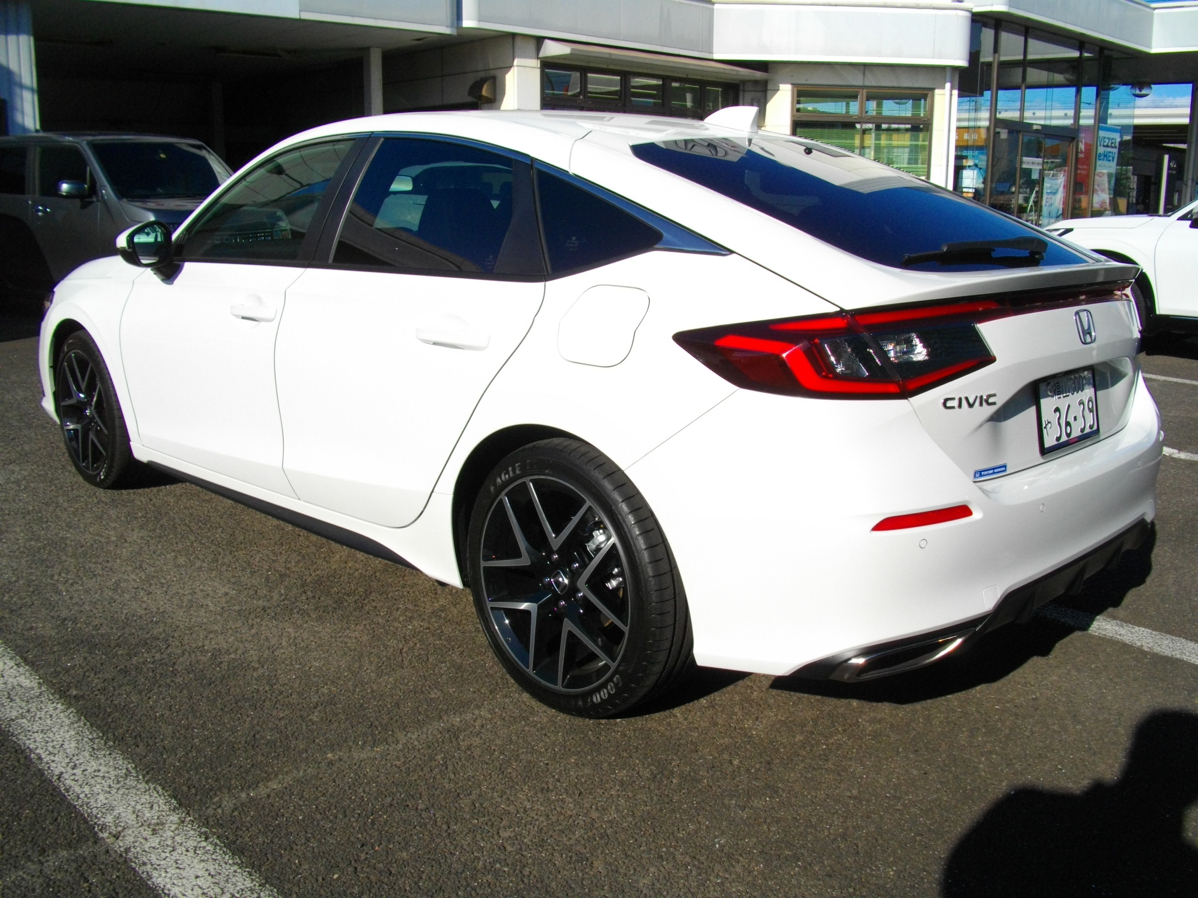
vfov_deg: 44.2
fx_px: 1107
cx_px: 599
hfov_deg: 56.8
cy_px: 449
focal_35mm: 32
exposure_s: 1/500
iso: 100
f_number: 5.5
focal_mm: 5.7
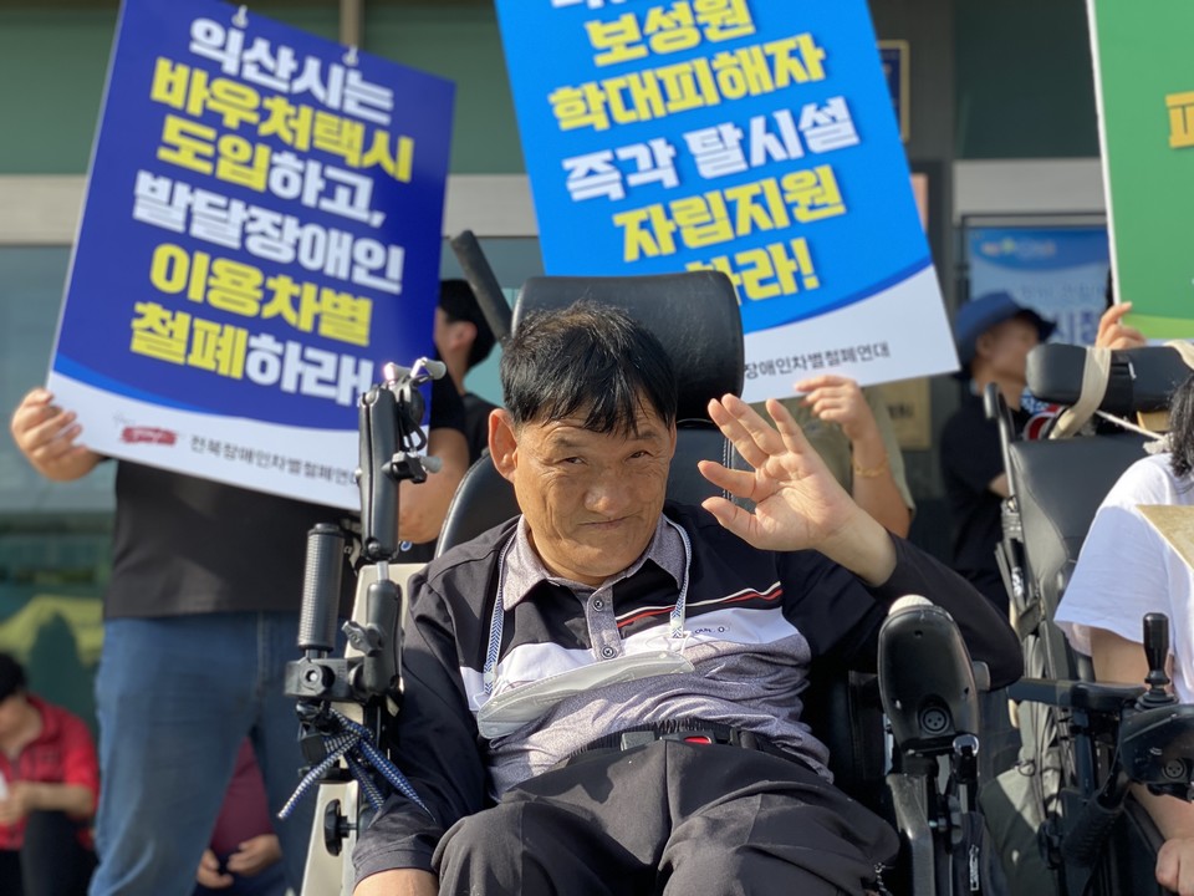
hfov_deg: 36.8
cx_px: 597
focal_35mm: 52
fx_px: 1794
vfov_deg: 28.0
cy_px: 448
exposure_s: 1/648
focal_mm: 6
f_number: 2
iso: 20
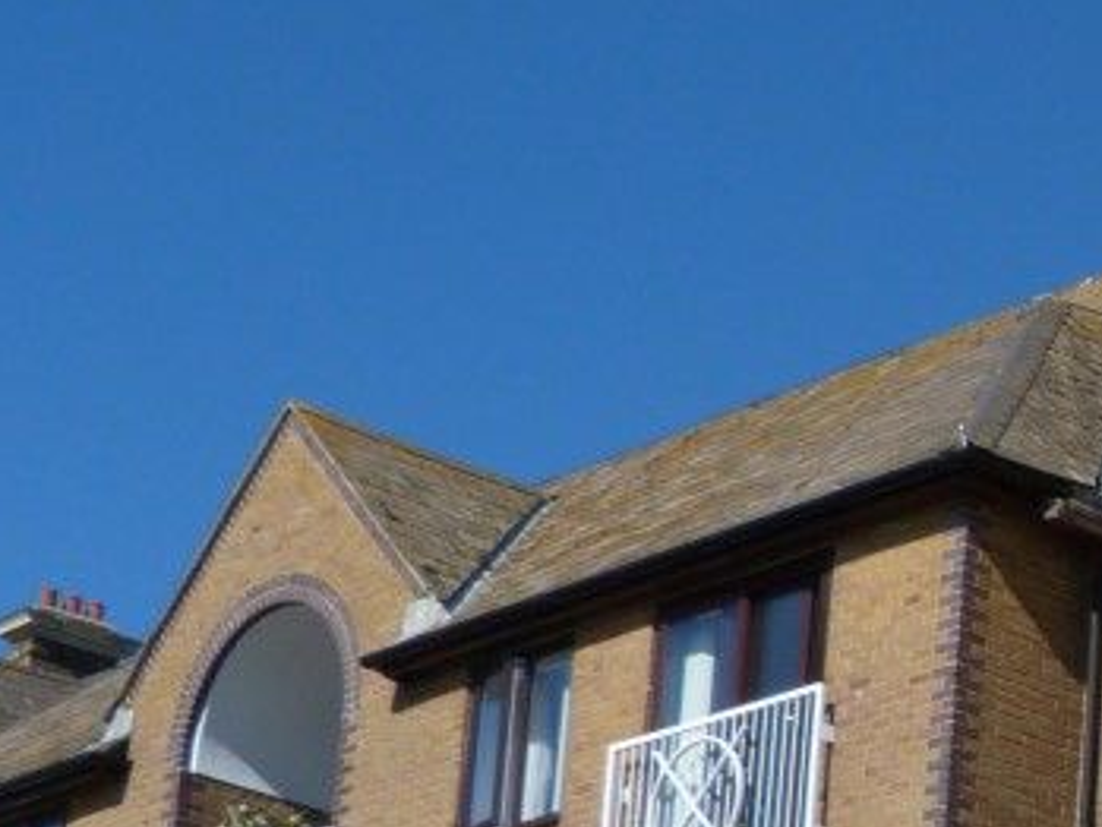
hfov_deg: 13.8
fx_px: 4076
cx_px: 1961
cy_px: 1193
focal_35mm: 128
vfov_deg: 11.2
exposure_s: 1/1300
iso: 80
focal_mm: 5.6
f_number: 3
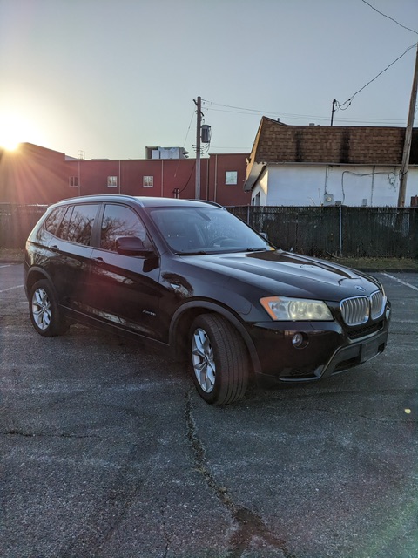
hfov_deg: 51.4
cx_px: 209
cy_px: 279
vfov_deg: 65.3
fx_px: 435
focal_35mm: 27
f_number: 1.73
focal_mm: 4.38
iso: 56
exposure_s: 1/5882
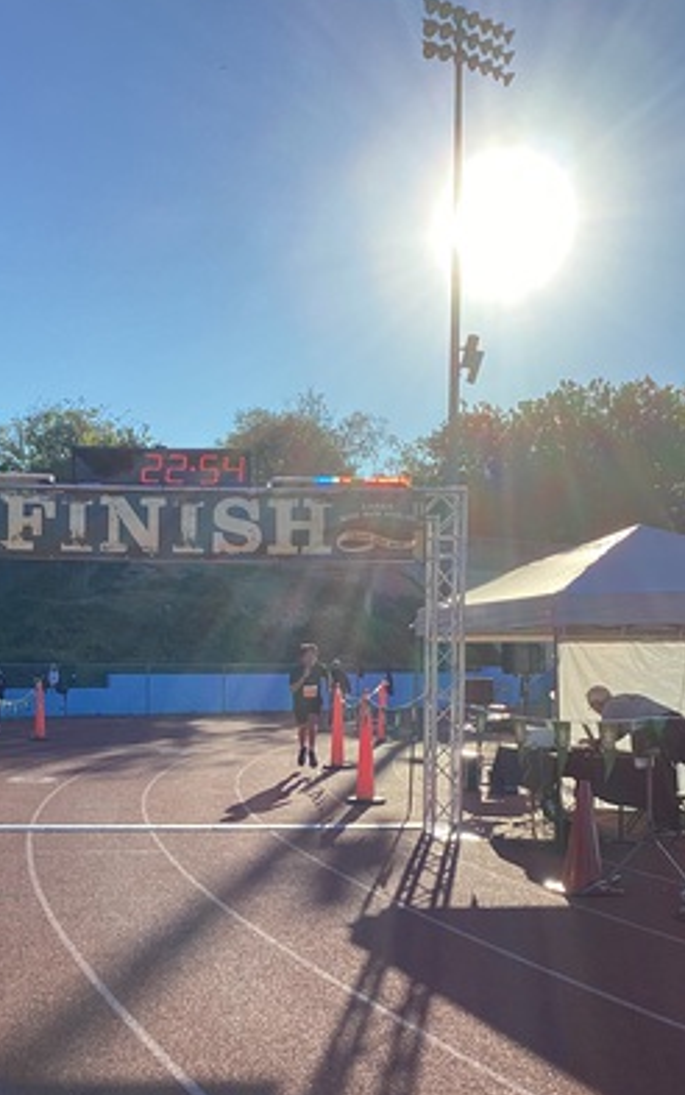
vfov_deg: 42.9
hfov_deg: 27.5
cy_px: 724
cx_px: 152
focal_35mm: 46
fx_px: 1372
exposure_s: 1/959
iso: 25
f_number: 2.4
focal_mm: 3.3
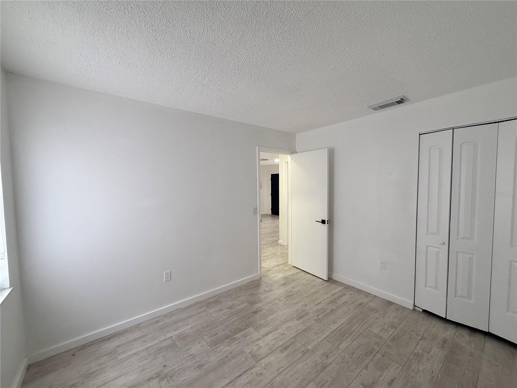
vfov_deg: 85.7
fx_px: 209
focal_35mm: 14
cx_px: 258
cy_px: 194
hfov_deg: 102.1
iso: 200
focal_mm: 2.22
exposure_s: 1/120
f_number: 2.2
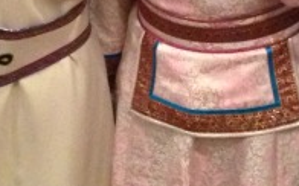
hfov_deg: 11.3
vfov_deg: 7.0
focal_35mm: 183
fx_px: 1490
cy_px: -108
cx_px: 311
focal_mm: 4.13
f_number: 2.4
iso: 640
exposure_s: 1/15
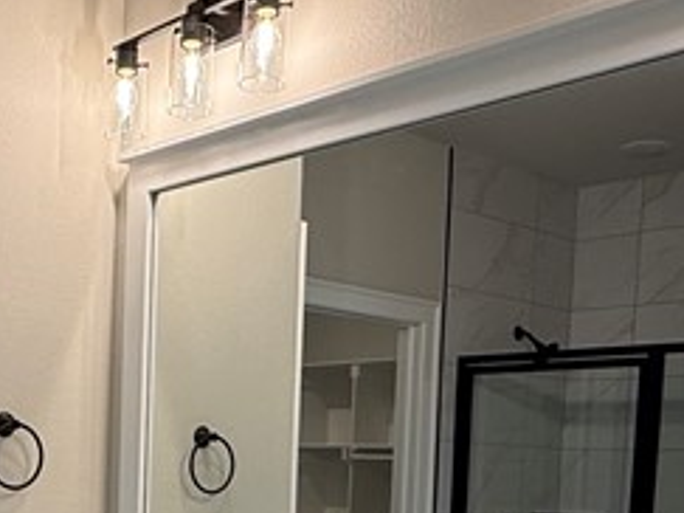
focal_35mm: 59
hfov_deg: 31.9
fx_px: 1165
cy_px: 578
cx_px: 146
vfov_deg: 23.2
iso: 100
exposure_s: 1/120
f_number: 2.2
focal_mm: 2.22
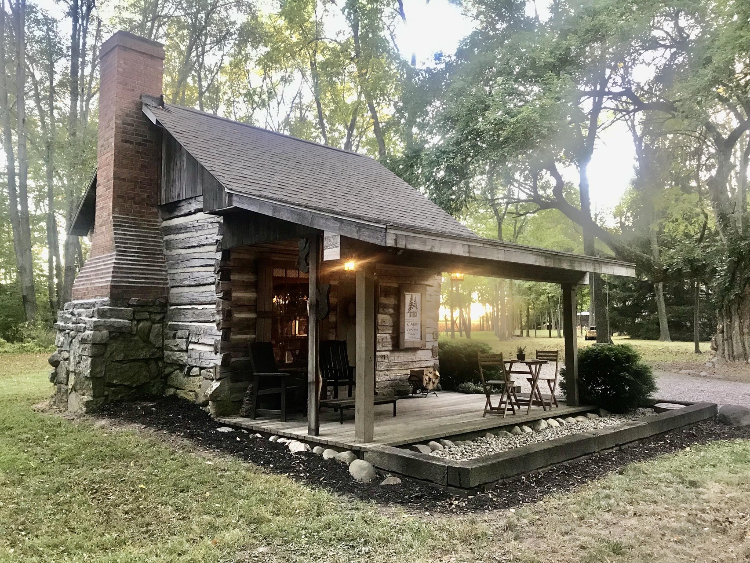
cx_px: 375
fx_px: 607
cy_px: 282
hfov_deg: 63.4
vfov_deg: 49.8
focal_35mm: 28
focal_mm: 3.99
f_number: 1.8
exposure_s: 1/15
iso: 40
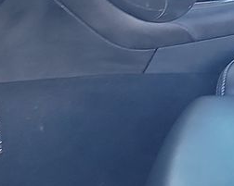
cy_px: -69
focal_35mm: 149
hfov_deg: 12.4
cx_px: 336
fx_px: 1031
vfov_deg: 10.1
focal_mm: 6.7
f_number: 1.8
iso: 227
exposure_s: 1/59
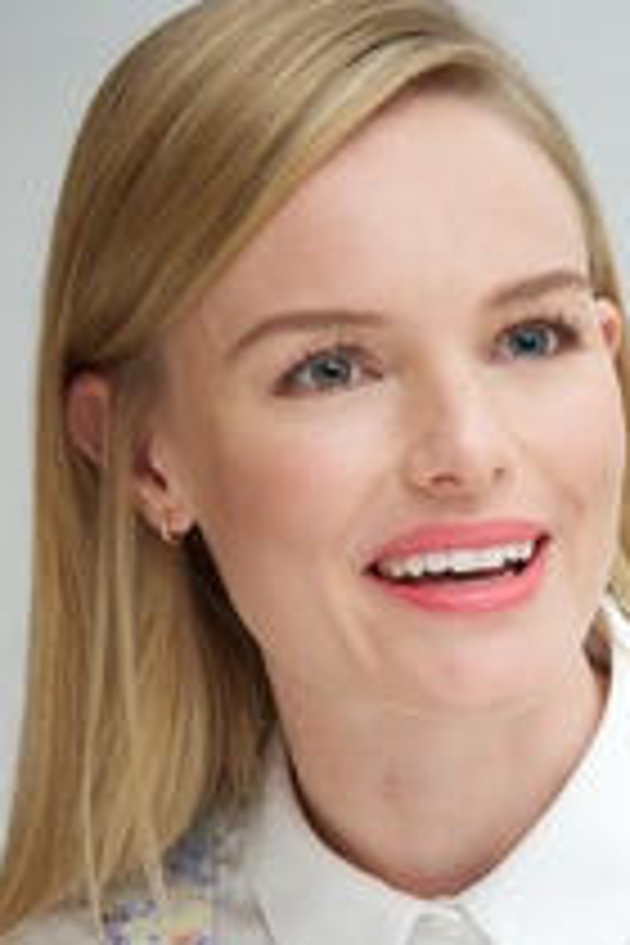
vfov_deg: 6.4
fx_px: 8504
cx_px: 549
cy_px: 720
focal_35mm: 324
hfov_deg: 4.2
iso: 500
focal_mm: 170
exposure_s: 1/60
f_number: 5.6
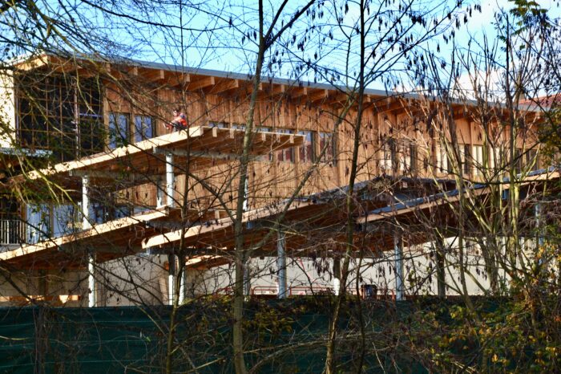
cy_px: 187
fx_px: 1542
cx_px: 280
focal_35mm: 99
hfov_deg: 20.6
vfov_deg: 13.8
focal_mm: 66
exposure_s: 1/100
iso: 400
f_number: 9
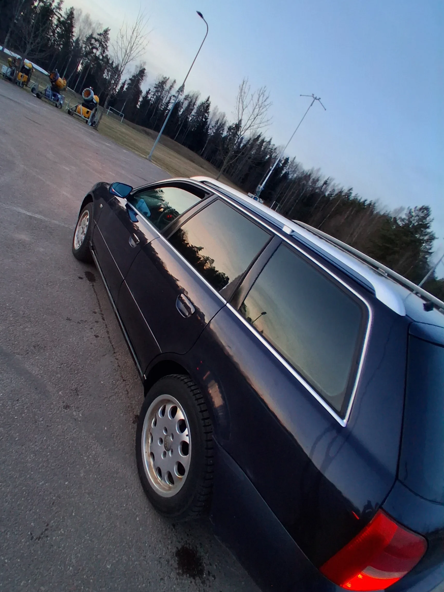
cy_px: 285
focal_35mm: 19
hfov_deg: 68.5
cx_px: 196
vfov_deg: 84.6
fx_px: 325
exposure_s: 1/50
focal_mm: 1.4
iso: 200
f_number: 2.2
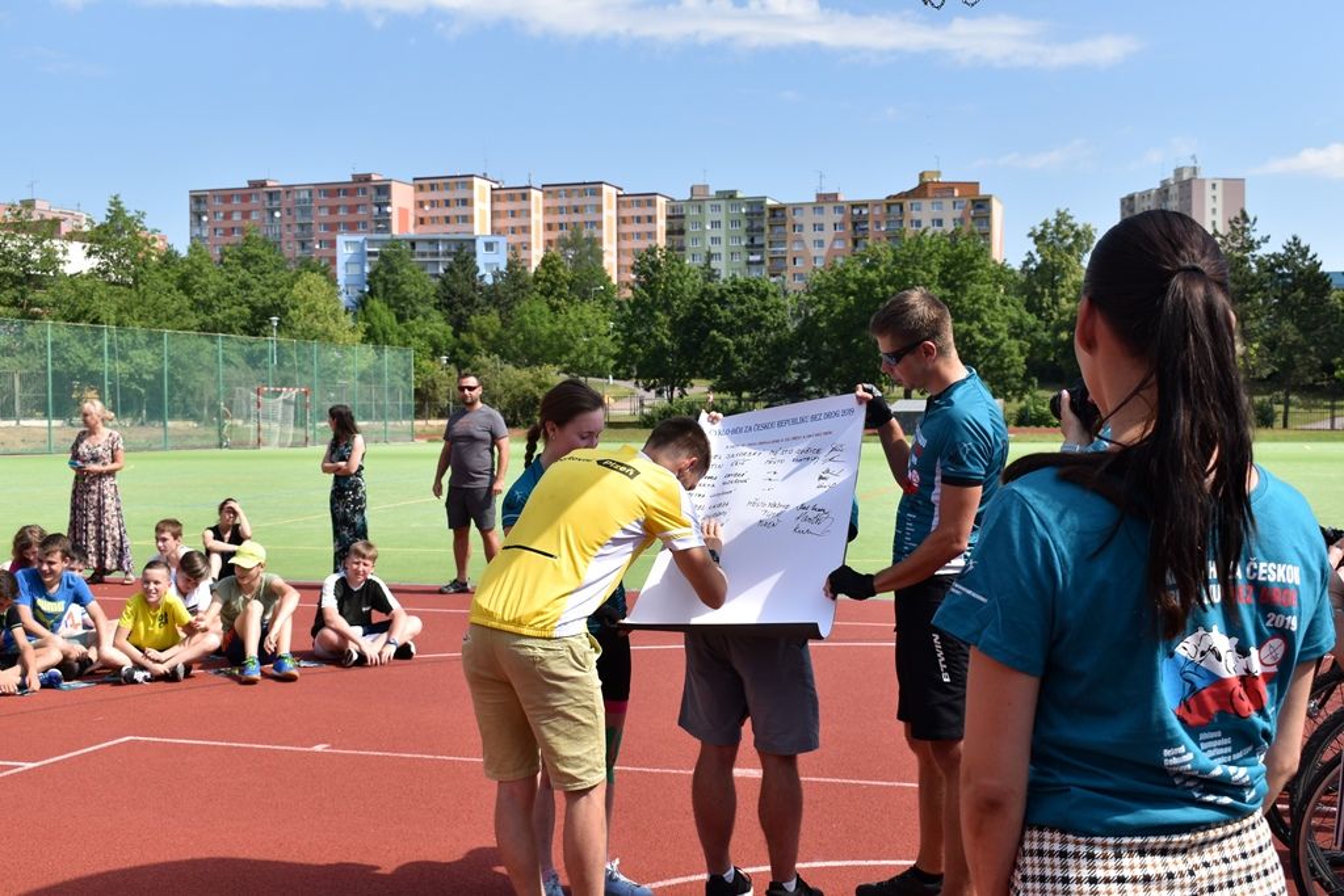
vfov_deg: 29.9
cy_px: 448
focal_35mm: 45
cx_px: 672
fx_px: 1680
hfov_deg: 43.6
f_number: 8
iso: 100
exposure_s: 1/250
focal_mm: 30
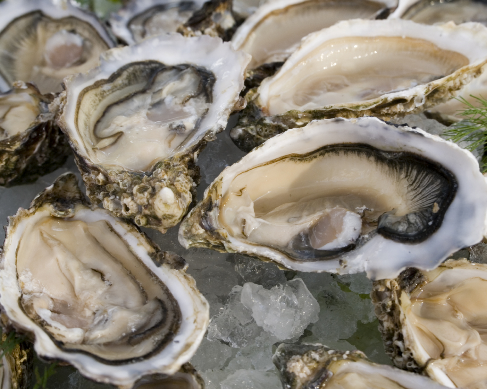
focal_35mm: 60
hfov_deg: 31.6
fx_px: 858
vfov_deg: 25.6
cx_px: 283
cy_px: 196
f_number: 7.1
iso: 100
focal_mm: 35
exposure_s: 1/30
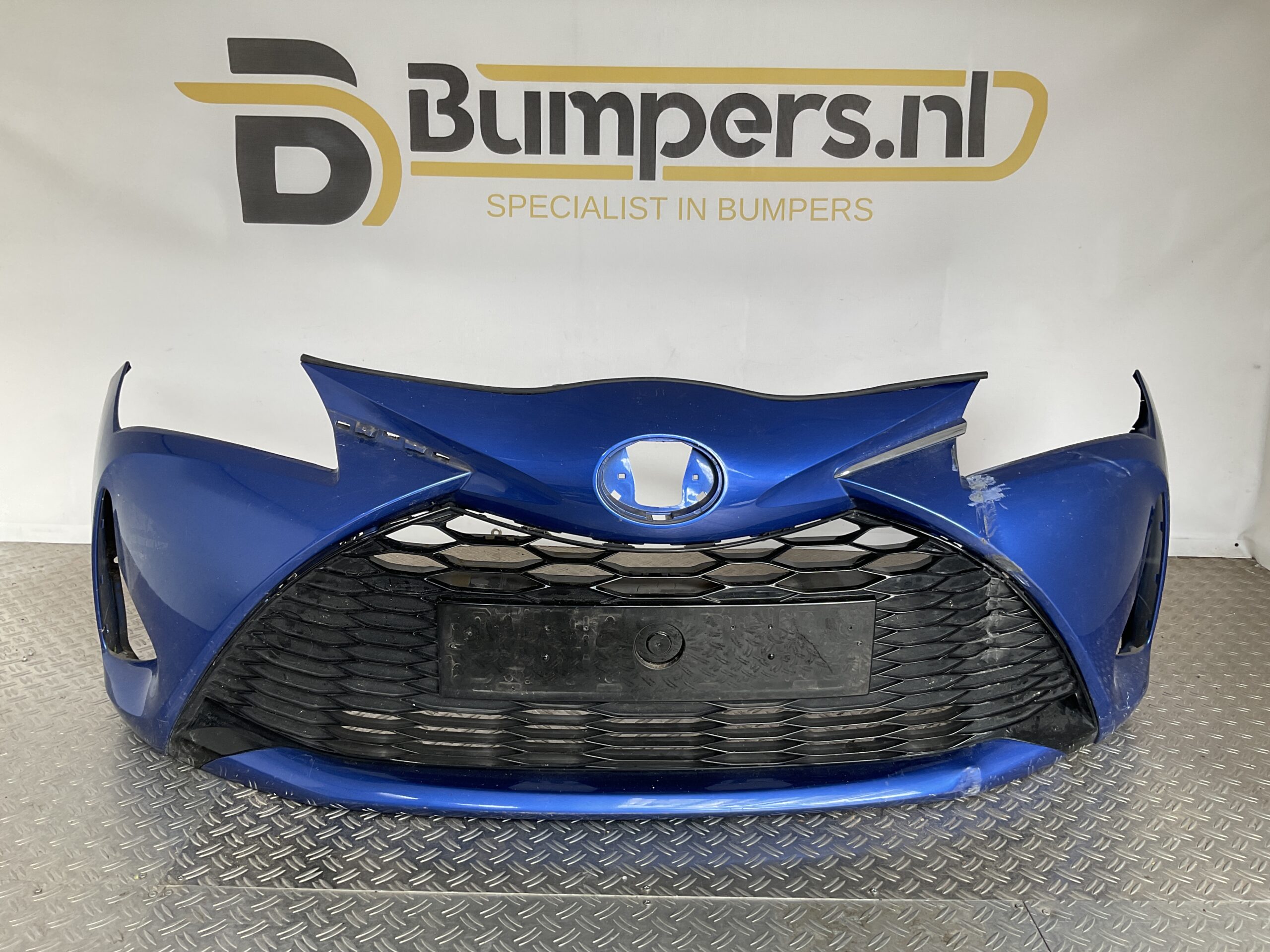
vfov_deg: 48.2
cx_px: 635
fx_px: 1064
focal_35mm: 29
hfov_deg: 61.7
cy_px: 476
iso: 25
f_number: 1.8
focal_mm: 3
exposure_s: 1/100
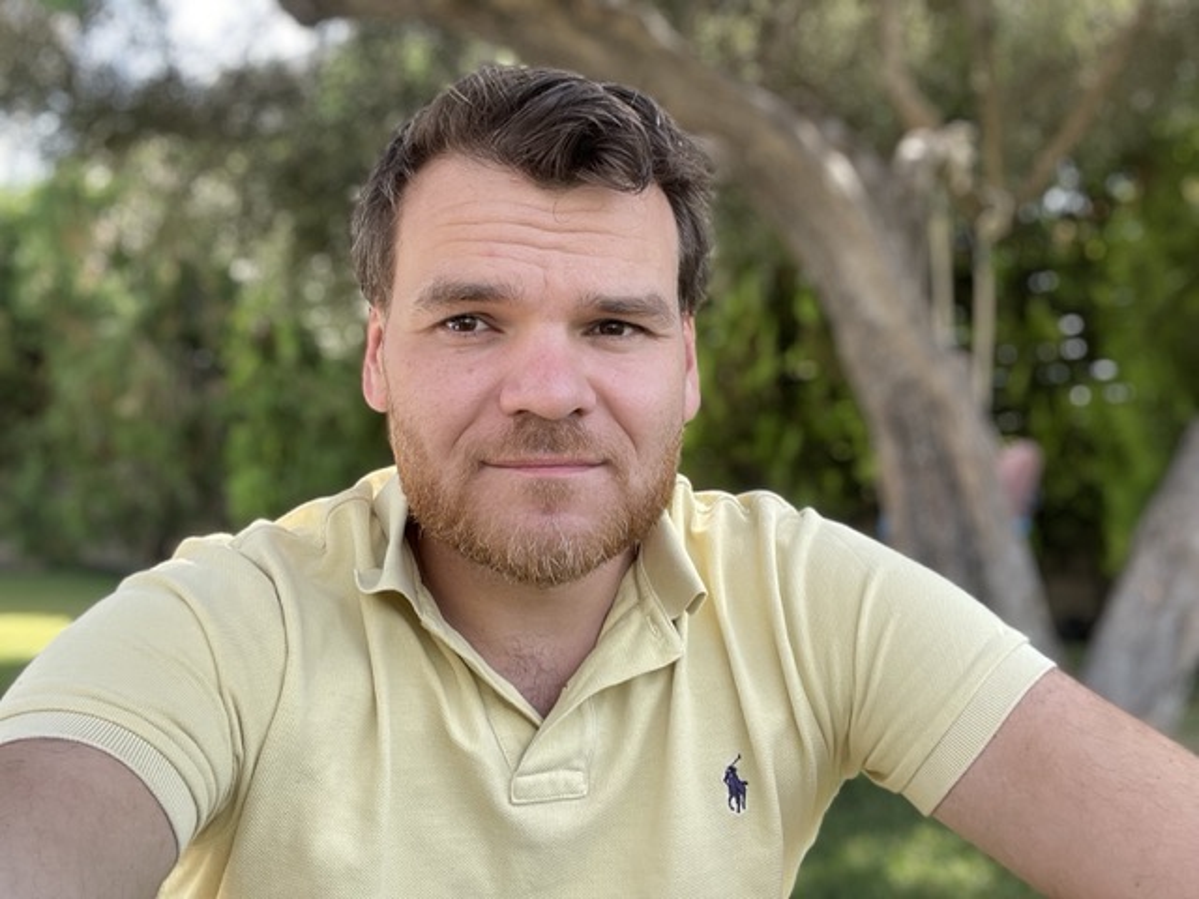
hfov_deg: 60.0
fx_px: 1039
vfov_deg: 46.8
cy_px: 450
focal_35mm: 30
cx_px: 600
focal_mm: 2.71
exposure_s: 1/121
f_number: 2.2
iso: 32
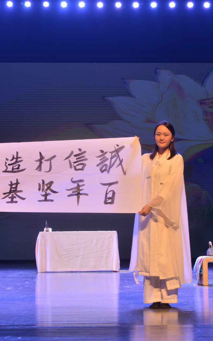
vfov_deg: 25.8
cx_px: 129
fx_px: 743
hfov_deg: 16.3
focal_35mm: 80
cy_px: 171
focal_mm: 52
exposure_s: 1/125
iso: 800
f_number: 6.3
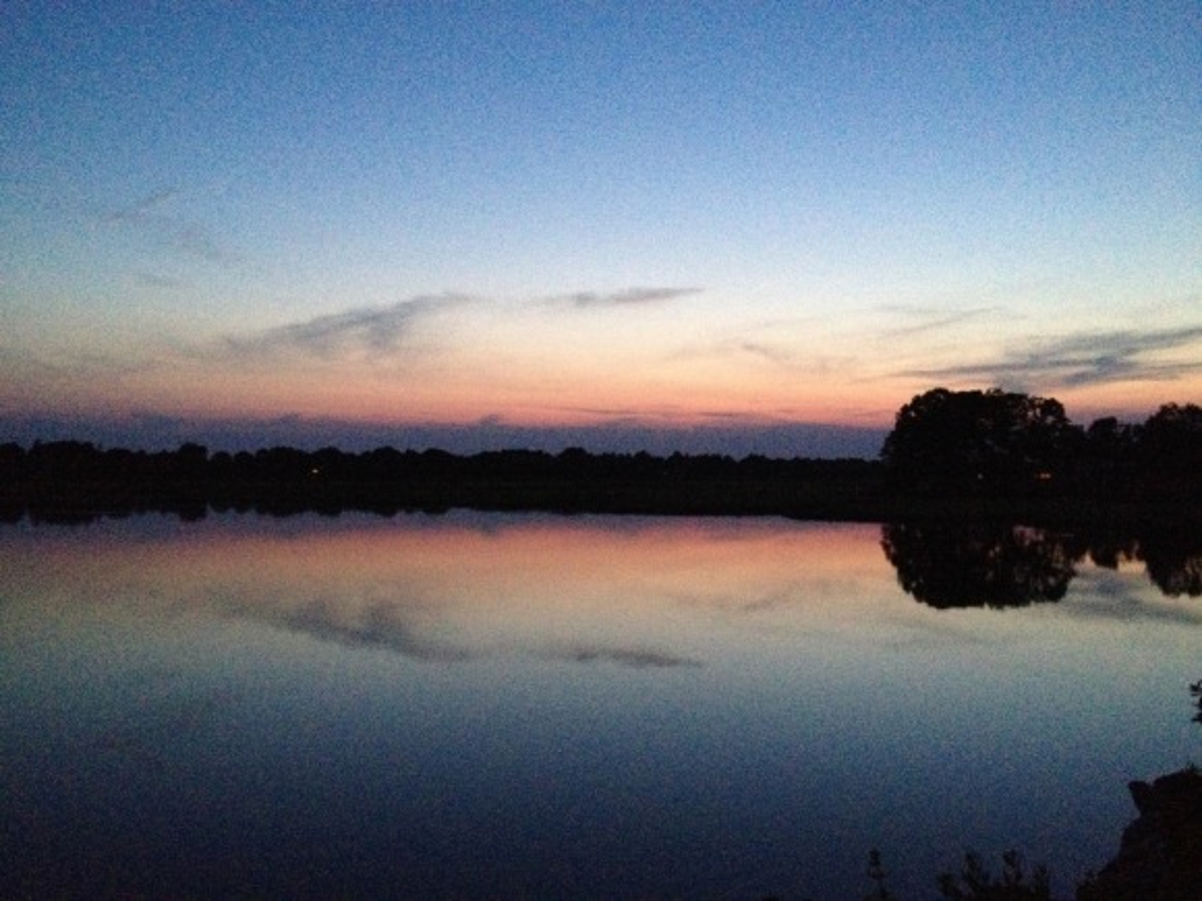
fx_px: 1215
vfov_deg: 40.7
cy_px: 450
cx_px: 601
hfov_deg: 52.6
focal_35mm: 35
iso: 800
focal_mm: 4.28
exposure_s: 1/15
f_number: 2.4
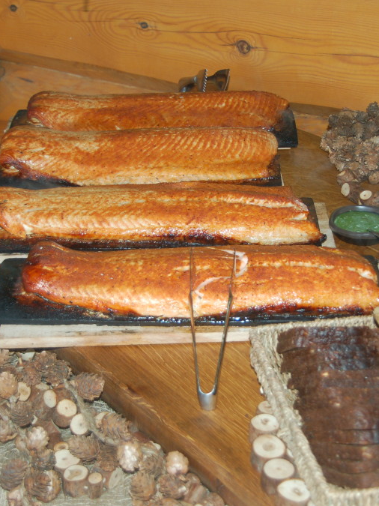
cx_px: 233
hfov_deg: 21.0
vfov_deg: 27.8
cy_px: 254
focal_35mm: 70
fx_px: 1022
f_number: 4.2
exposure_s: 1/60
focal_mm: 32
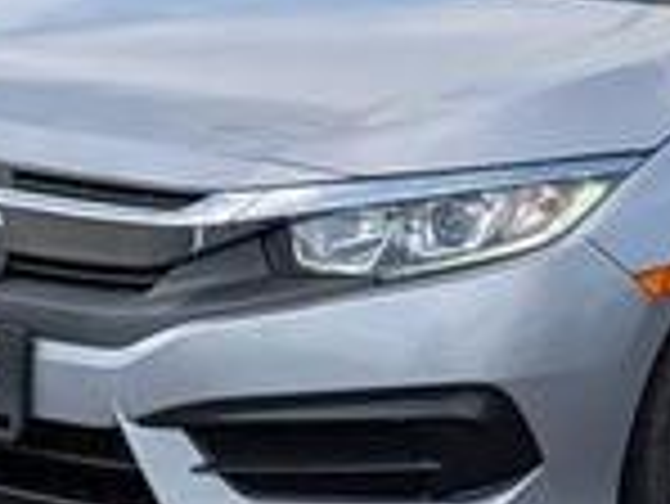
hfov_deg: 11.8
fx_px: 3216
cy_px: 220
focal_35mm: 166
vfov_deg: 9.0
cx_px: 567
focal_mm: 6.9
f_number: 1.68
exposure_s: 1/1000
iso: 25
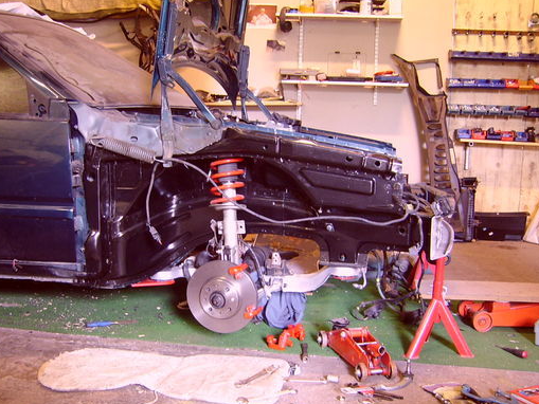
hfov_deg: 42.8
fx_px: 685
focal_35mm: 44
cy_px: 223
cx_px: 222
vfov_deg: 32.9
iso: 100
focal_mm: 5.95
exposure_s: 1/2
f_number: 2.8
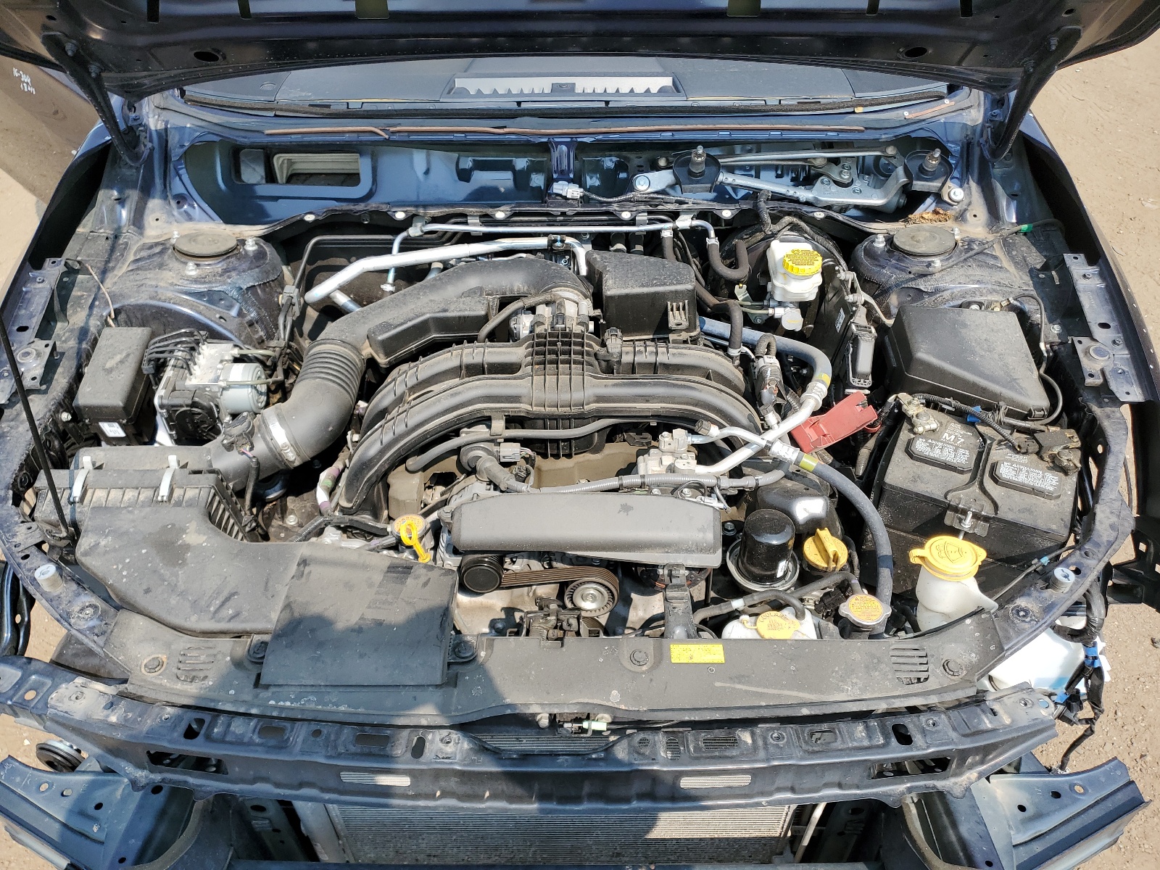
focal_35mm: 26
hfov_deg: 67.3
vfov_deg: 53.1
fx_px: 871
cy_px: 435
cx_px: 580
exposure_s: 1/1429
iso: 50
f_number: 1.5
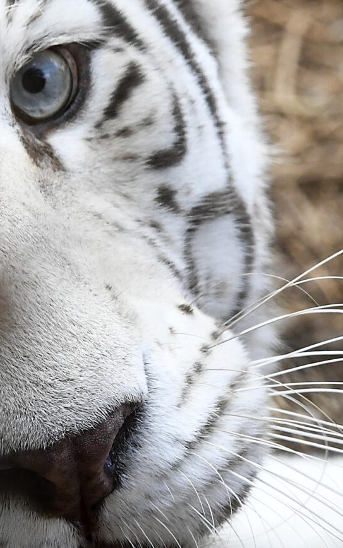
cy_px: 320
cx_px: 190
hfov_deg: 2.2
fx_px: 9095
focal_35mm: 609
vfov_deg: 3.5
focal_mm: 135
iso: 1600
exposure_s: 1/640
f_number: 7.1
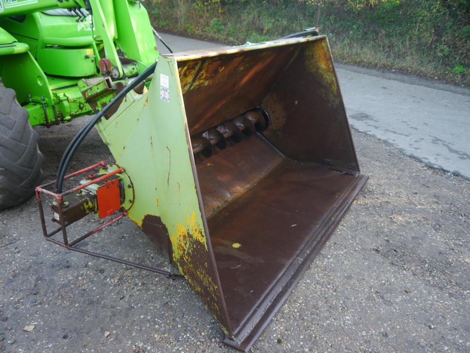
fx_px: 380
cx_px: 235
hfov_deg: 63.4
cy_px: 176
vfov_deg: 49.7
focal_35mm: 28
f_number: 3.5
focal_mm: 14
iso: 200
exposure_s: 1/60
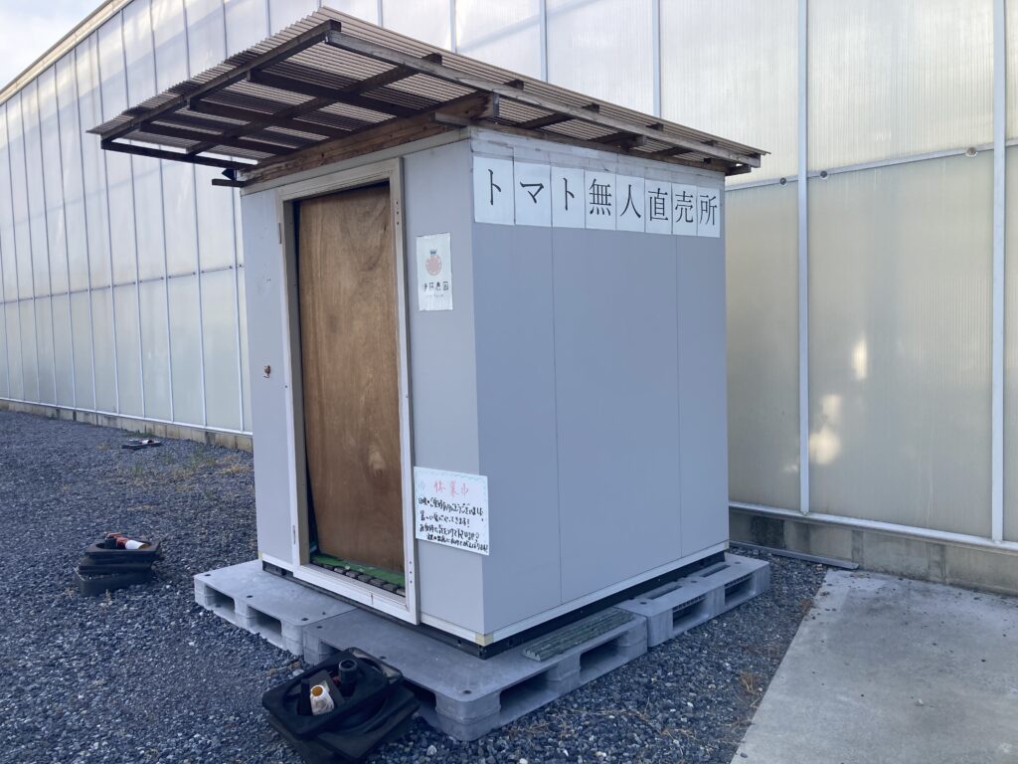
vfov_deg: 49.7
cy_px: 382
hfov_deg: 63.4
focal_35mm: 28
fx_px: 823
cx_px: 509
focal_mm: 3.99
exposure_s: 1/666
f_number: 1.8
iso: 20
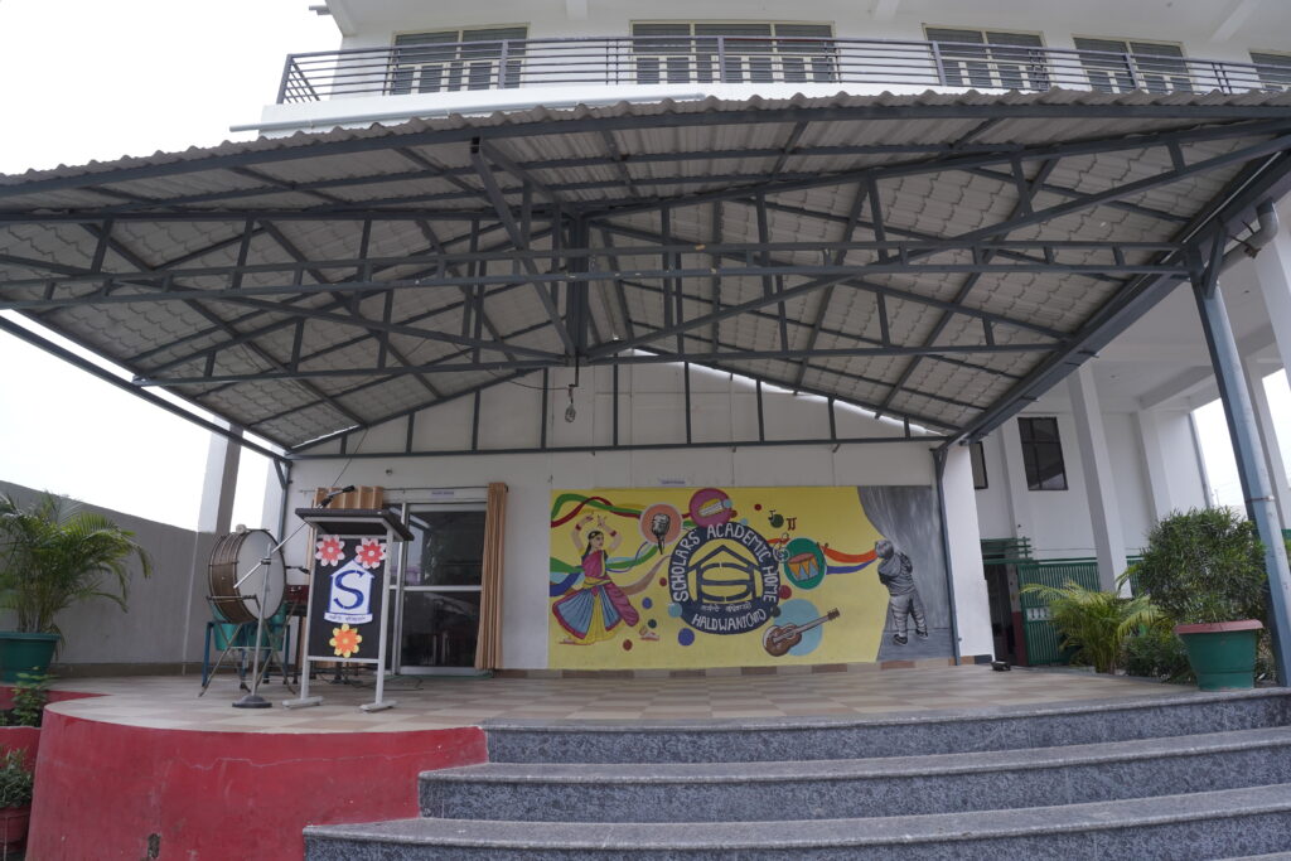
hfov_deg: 84.0
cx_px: 646
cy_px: 430
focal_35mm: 20
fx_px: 717
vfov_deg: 61.9
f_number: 10
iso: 1000
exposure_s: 1/100
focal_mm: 20
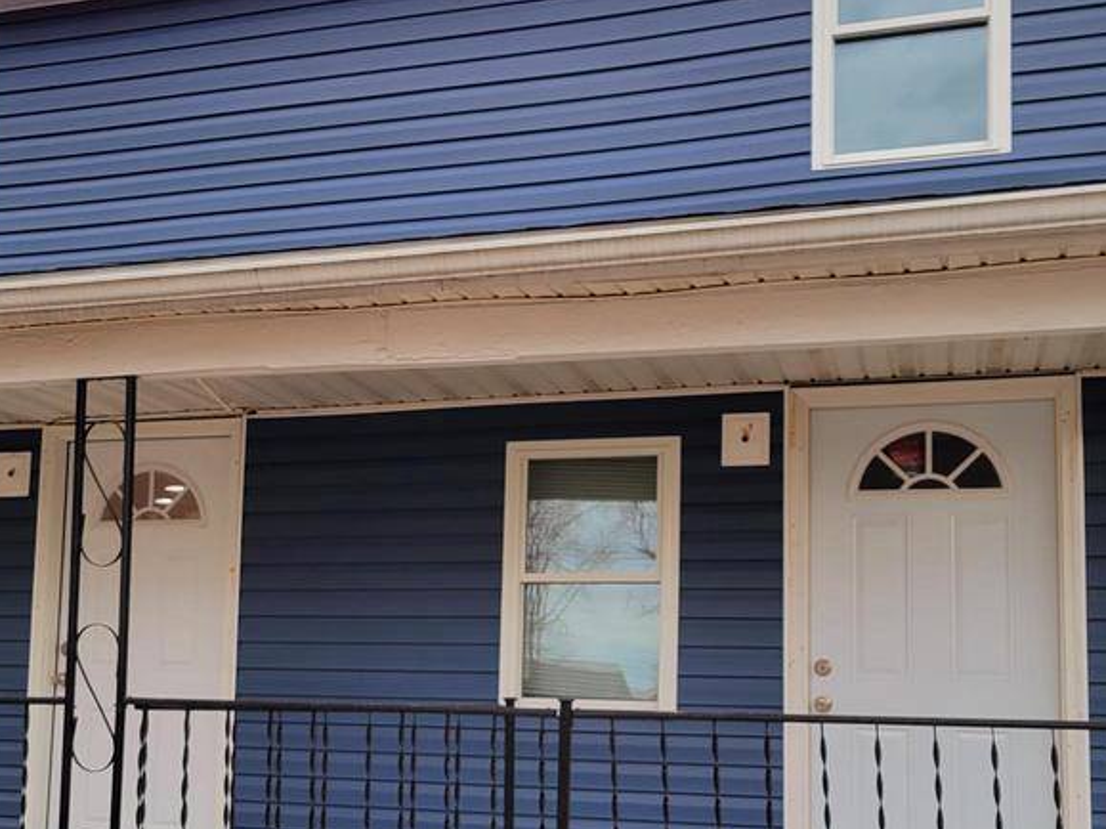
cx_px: 443
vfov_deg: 31.3
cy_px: 546
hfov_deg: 41.1
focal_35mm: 46
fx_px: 1469
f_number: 1.8
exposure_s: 1/417
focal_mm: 5.4
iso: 40
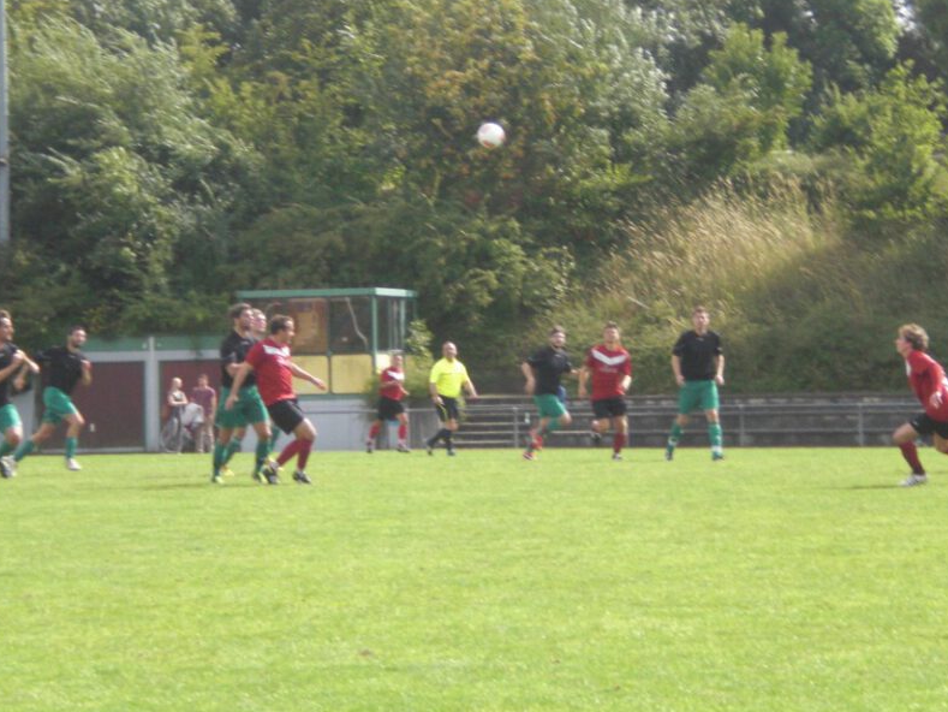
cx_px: 427
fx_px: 4054
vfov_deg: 10.0
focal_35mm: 148
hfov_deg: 13.3
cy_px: 318
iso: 200
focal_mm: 18.9
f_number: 5.9
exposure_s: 1/400
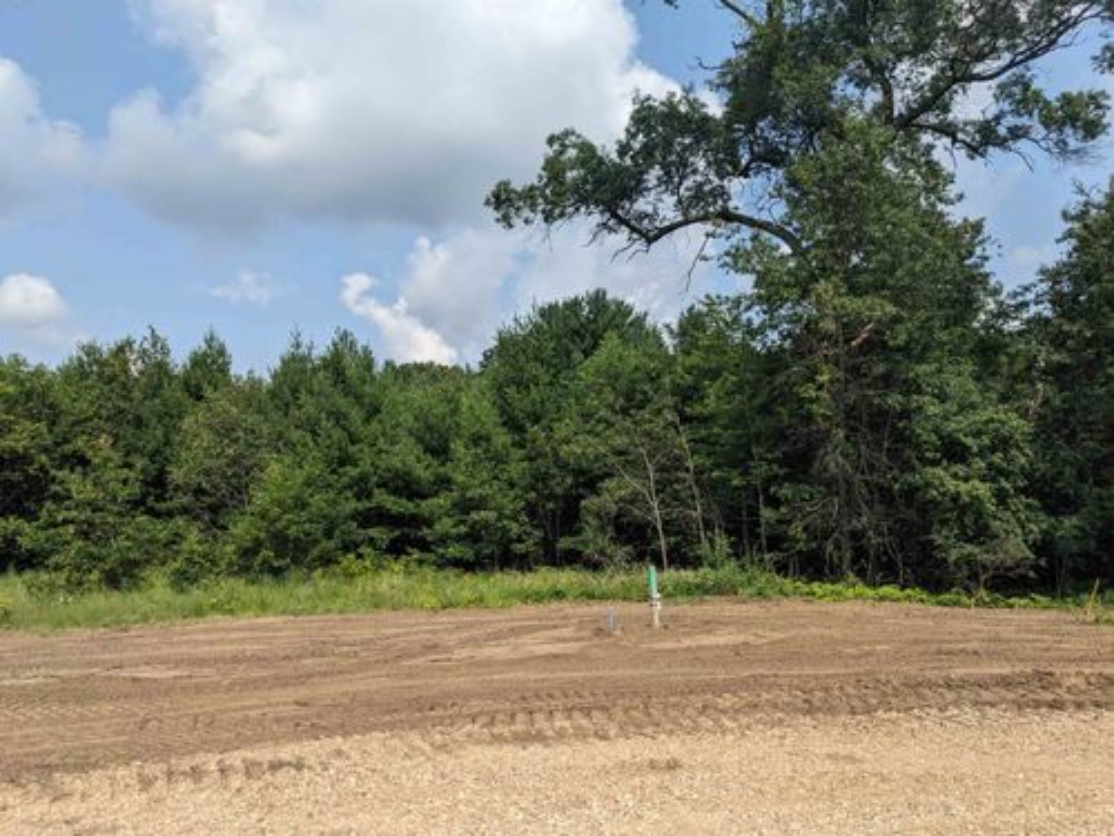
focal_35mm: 27
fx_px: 869
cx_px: 557
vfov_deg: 51.4
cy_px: 418
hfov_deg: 65.3
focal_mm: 4.38
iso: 66
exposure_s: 1/3906
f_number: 1.73
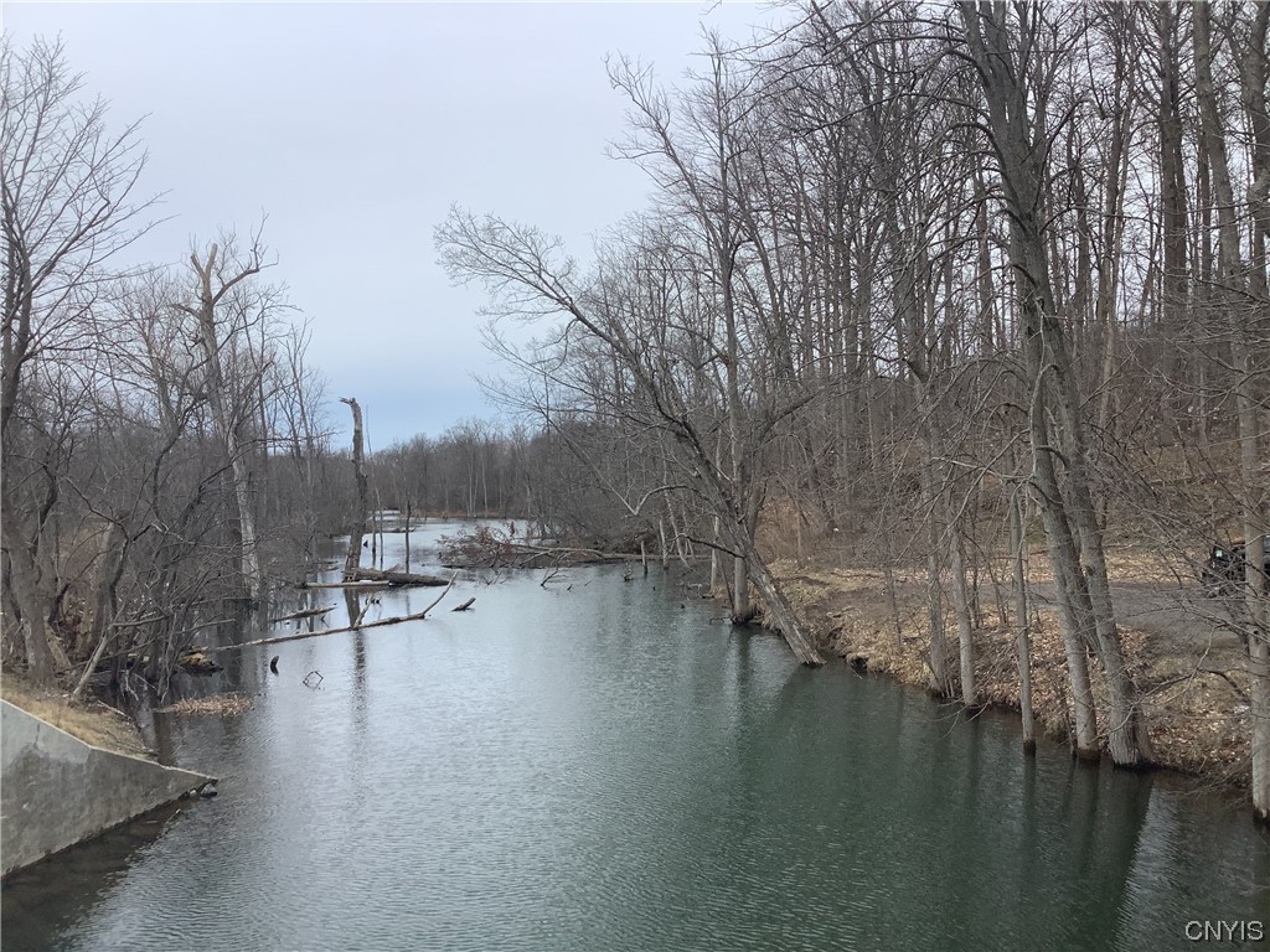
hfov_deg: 58.4
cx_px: 635
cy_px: 476
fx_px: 1137
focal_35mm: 31
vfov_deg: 45.4
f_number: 2.4
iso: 25
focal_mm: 3.3
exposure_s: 1/1181
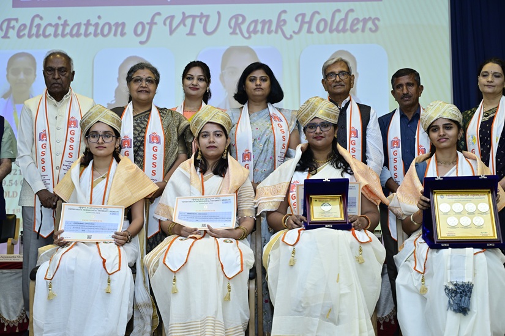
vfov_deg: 25.1
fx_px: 757
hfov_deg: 36.9
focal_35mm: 54
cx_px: 252
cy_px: 168
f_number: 5
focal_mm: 54
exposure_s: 1/125
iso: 1250
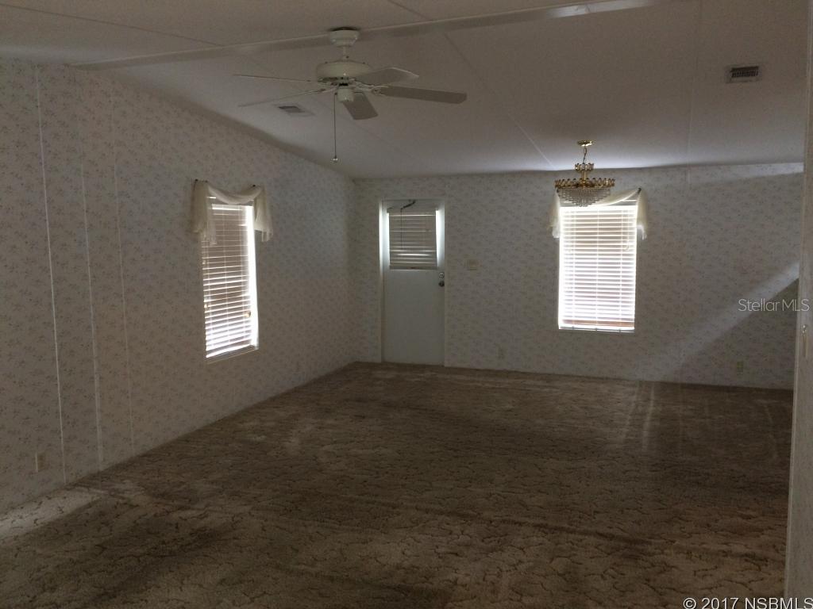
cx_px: 406
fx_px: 681
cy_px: 304
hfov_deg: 61.7
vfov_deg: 48.2
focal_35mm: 29
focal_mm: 4.15
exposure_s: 1/20
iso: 160
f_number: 2.2
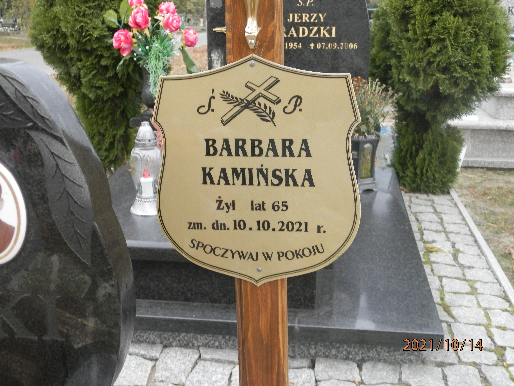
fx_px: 594
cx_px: 257
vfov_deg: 36.0
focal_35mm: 40
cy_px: 193
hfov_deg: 46.8
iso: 160
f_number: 3.5
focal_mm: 7.2
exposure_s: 1/100
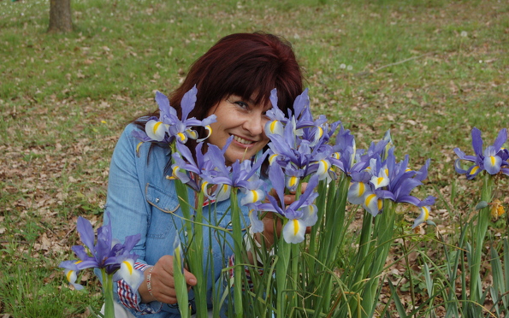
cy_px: 162
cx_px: 253
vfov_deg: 17.6
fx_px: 1027
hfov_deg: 27.8
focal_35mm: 74
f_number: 5.6
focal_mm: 48
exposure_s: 1/320
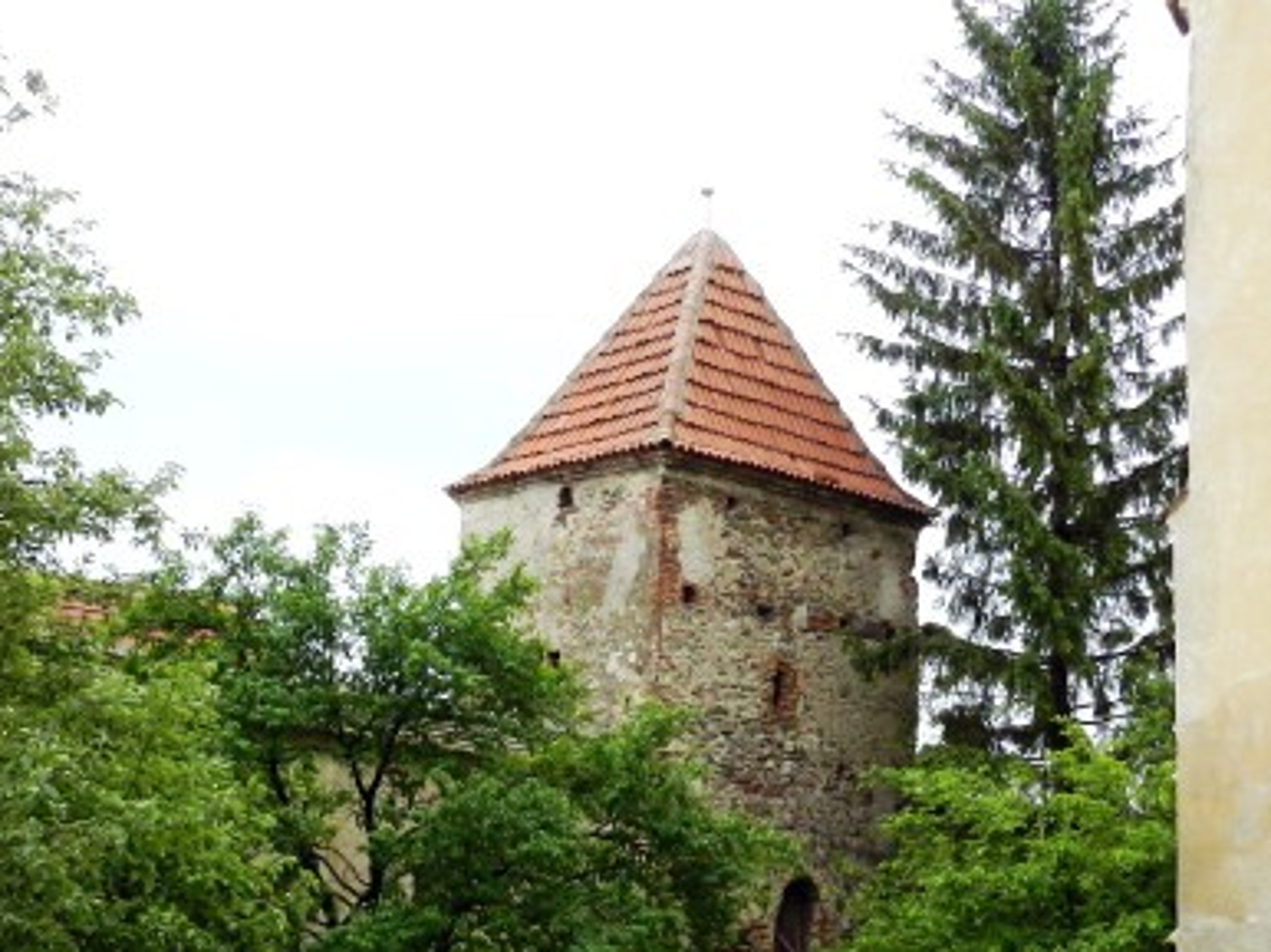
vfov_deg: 21.6
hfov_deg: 29.0
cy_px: 784
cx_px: 570
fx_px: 2459
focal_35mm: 67
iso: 160
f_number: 4
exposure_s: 1/320
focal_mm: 6.7
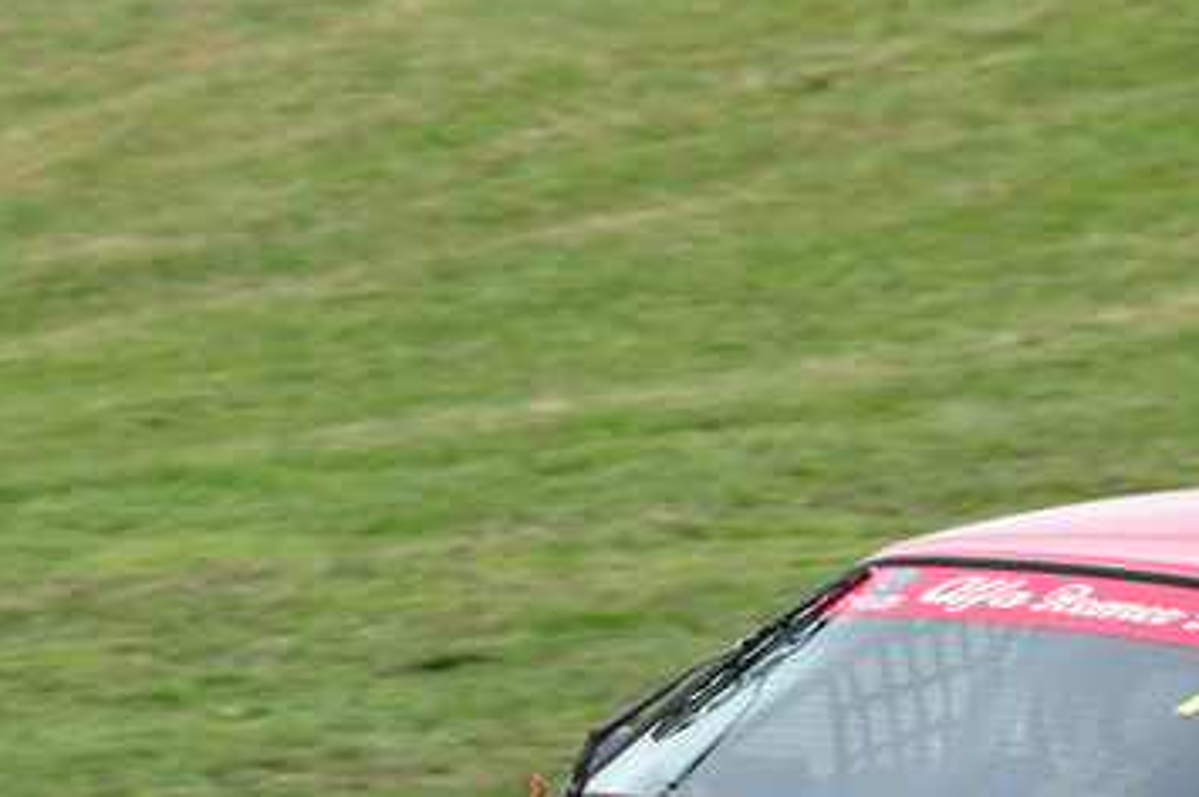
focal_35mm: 1693
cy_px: 865
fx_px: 56333
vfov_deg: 0.8
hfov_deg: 1.2
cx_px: 1071
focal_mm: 500
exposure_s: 1/640
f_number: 11
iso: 1250
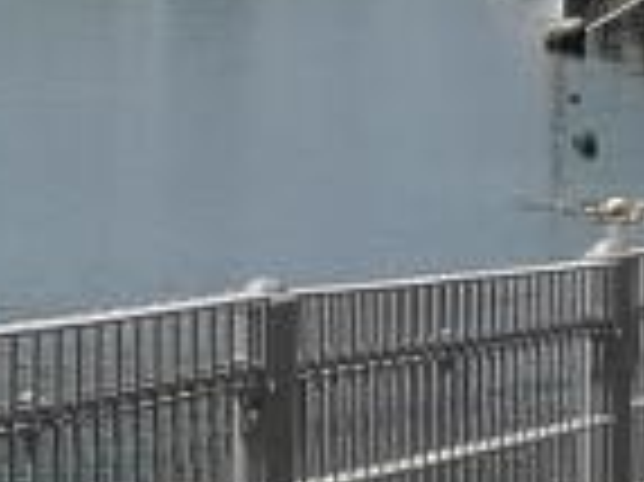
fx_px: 8198
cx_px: 153
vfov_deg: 3.3
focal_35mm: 441
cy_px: -554
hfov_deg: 4.5
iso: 80
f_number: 4.5
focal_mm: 9.3
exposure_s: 1/1000
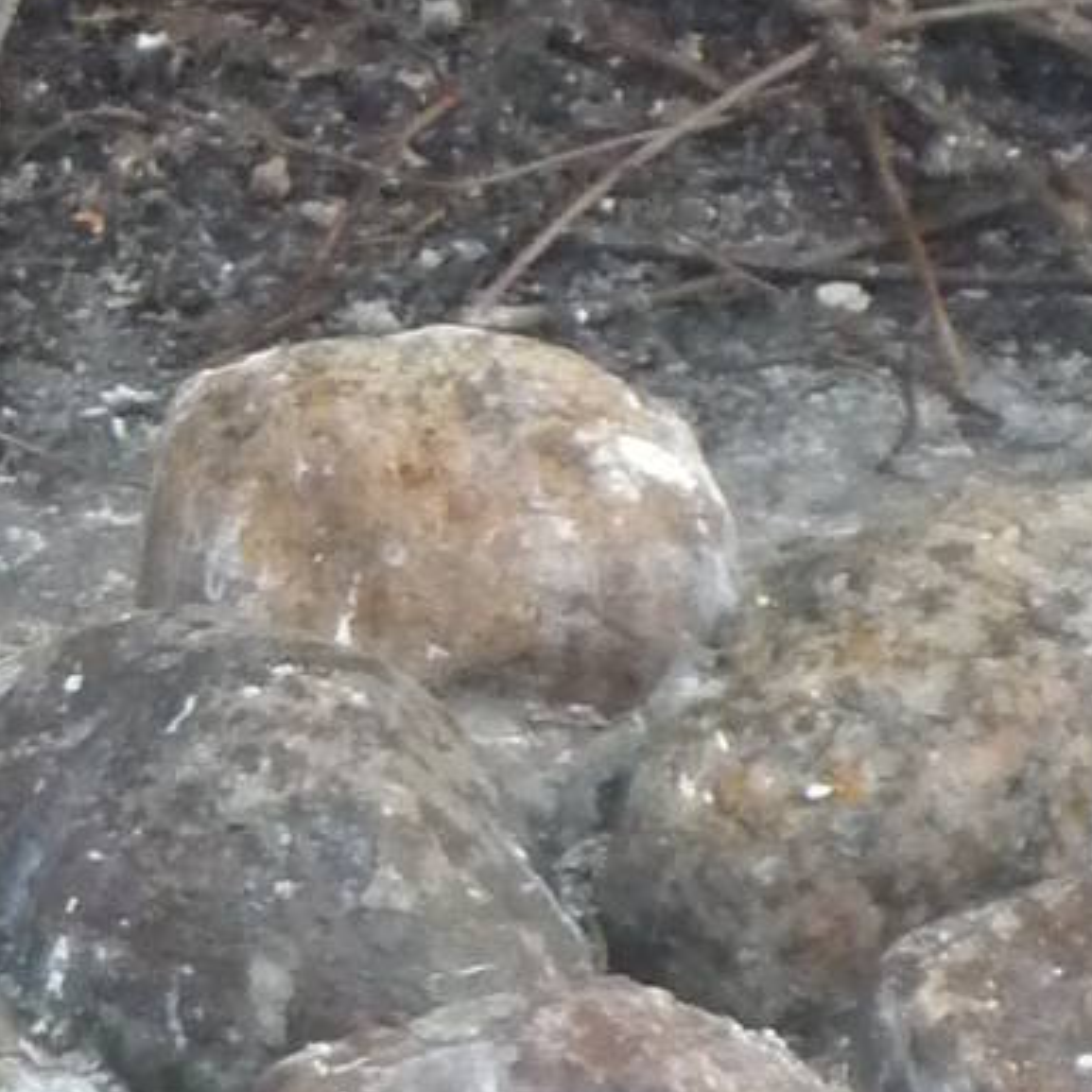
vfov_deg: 3.7
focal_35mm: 467
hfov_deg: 3.8
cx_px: 494
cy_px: 1742
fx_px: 16667
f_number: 5.1
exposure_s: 1/125
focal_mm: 16.5
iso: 400
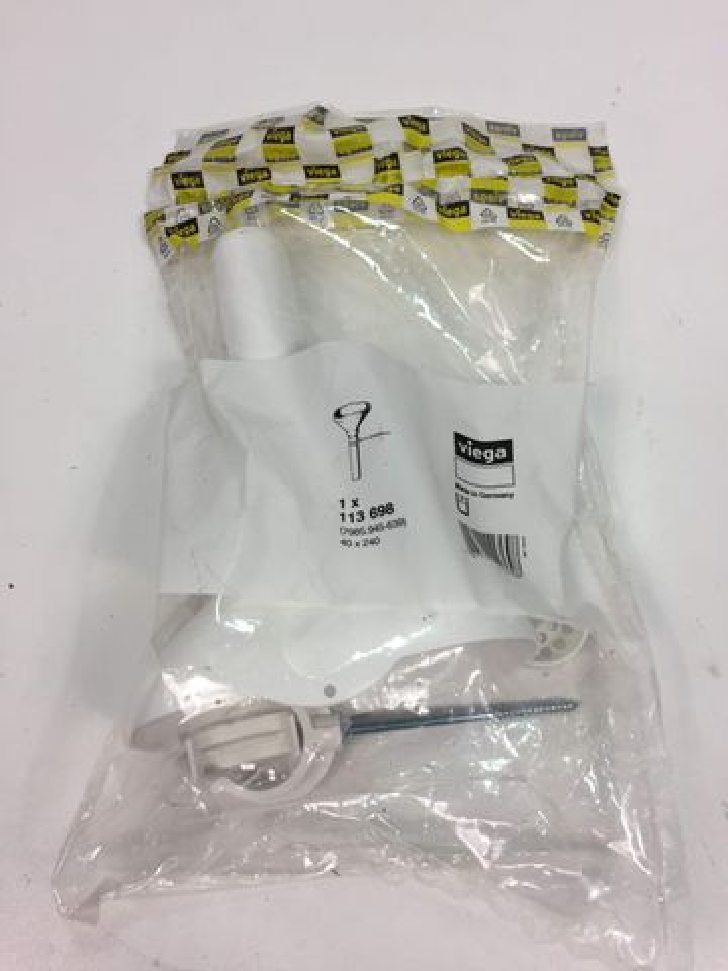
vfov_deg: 61.7
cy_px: 486
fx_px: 813
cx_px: 364
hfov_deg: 48.2
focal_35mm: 29
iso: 32
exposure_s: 1/100
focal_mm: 4.15
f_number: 2.2
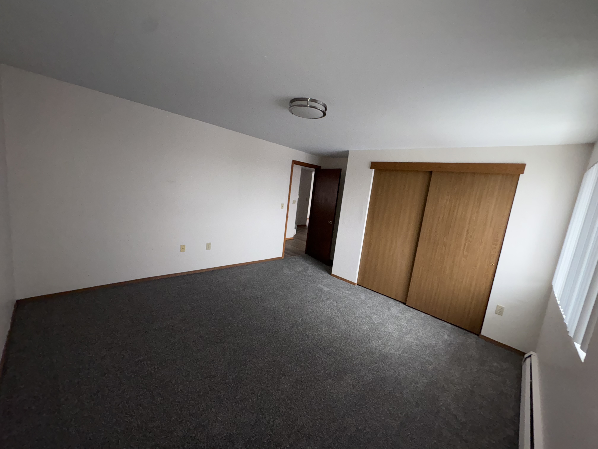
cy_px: 224
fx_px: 242
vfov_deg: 85.7
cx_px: 299
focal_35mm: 14
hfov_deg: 102.1
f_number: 2.2
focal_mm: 2.22
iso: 125
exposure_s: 1/60
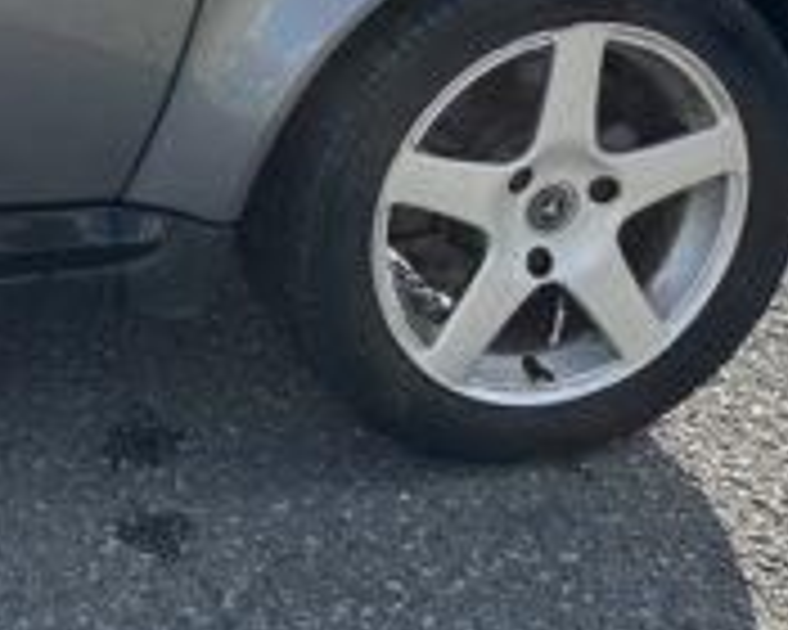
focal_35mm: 107
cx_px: -401
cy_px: -346
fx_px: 2495
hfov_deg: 16.3
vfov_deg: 13.5
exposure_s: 1/2110
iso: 80
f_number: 1.78
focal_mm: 6.86
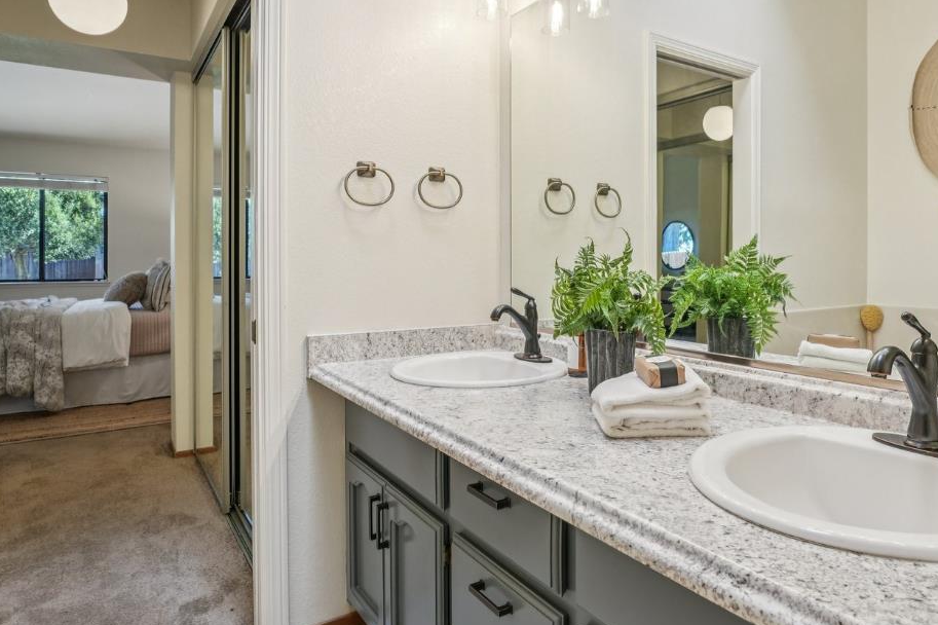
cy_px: 264
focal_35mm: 23
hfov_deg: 75.2
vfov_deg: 54.8
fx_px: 599
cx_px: 568
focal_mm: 14
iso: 800
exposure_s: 1/30
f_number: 8
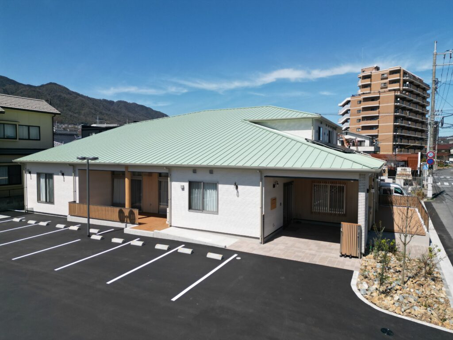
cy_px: 170
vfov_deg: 56.8
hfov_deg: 71.6
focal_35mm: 24
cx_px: 226
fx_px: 314
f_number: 1.7
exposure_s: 1/320
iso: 200
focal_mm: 6.72
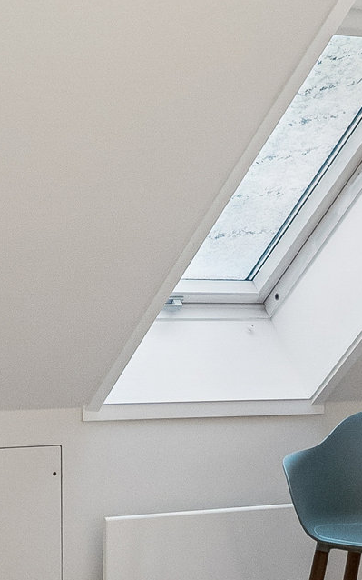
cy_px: 266
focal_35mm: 93
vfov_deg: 22.2
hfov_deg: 14.0
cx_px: 136
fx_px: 1474
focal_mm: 13
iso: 400
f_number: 6.3
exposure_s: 1/13
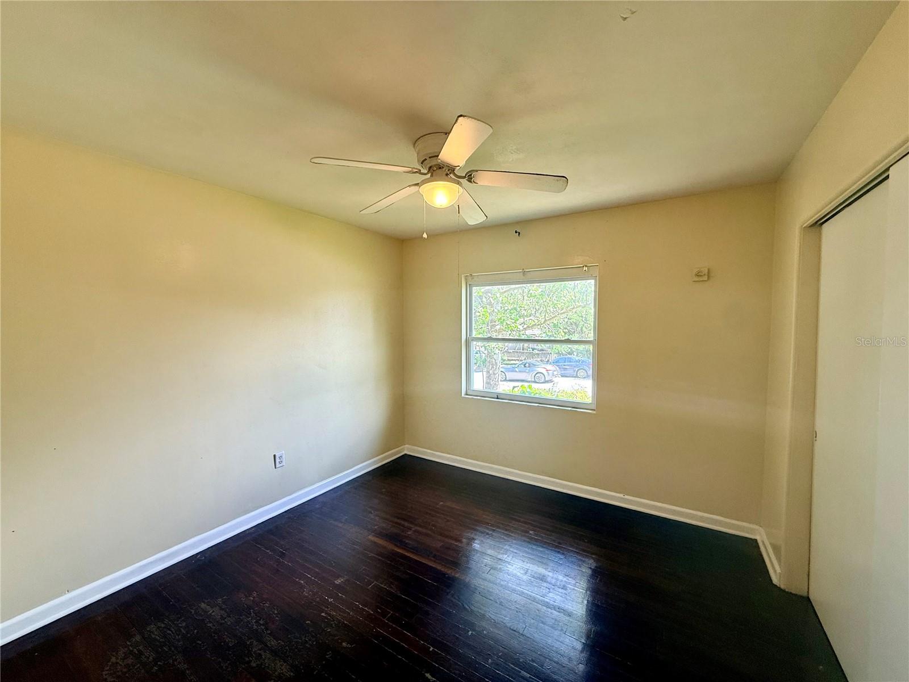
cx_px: 454
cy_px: 341
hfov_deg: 102.1
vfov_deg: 85.7
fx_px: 368
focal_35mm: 14
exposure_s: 1/120
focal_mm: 2.22
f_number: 2.2
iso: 80
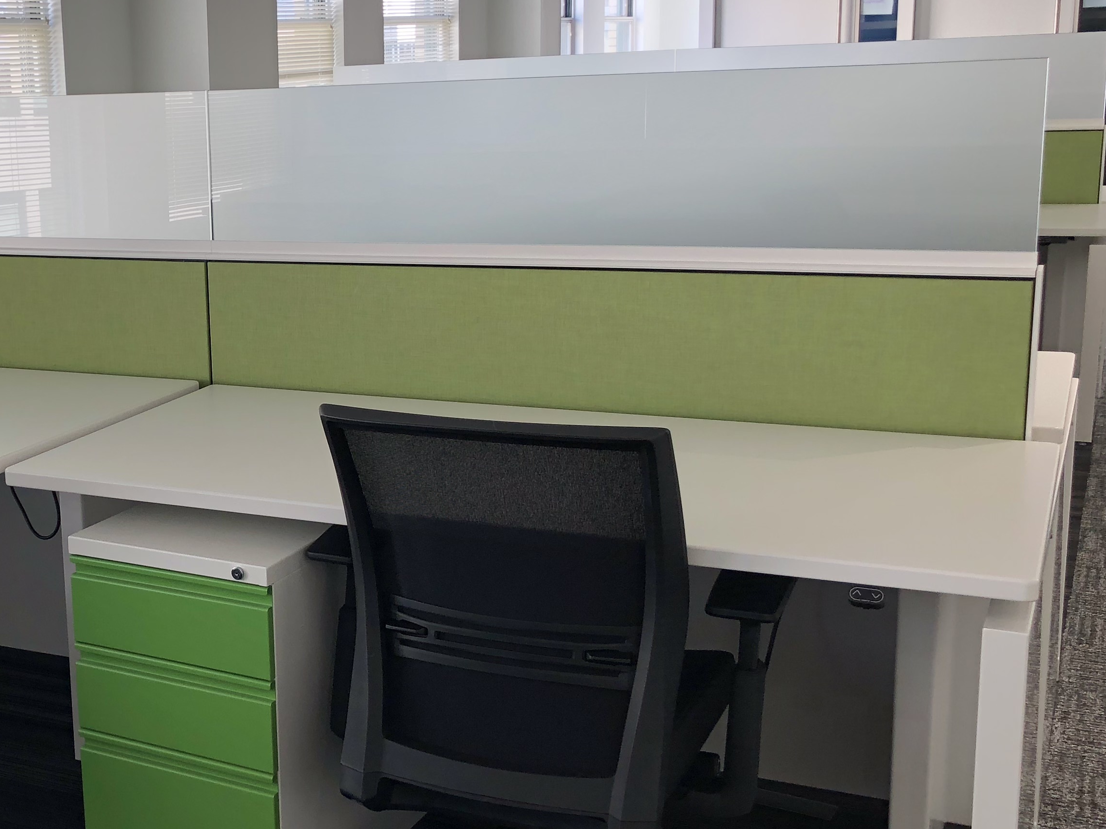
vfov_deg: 28.6
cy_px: 425
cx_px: 195
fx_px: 1630
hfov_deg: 36.0
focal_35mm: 51
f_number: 1.8
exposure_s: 1/120
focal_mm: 3.99
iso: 50
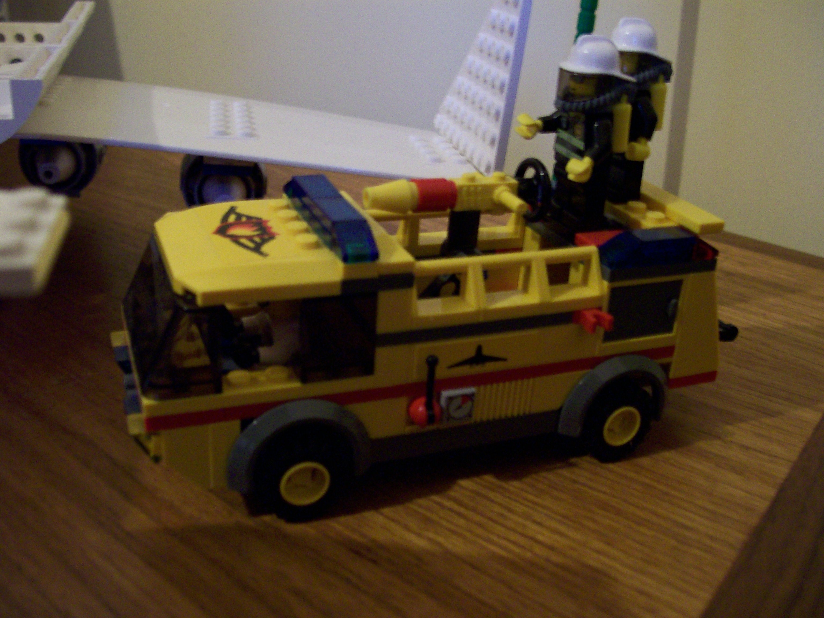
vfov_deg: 39.7
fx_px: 857
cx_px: 412
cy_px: 309
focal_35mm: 36
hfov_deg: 51.4
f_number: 2.7
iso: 160
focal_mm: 6
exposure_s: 1/8
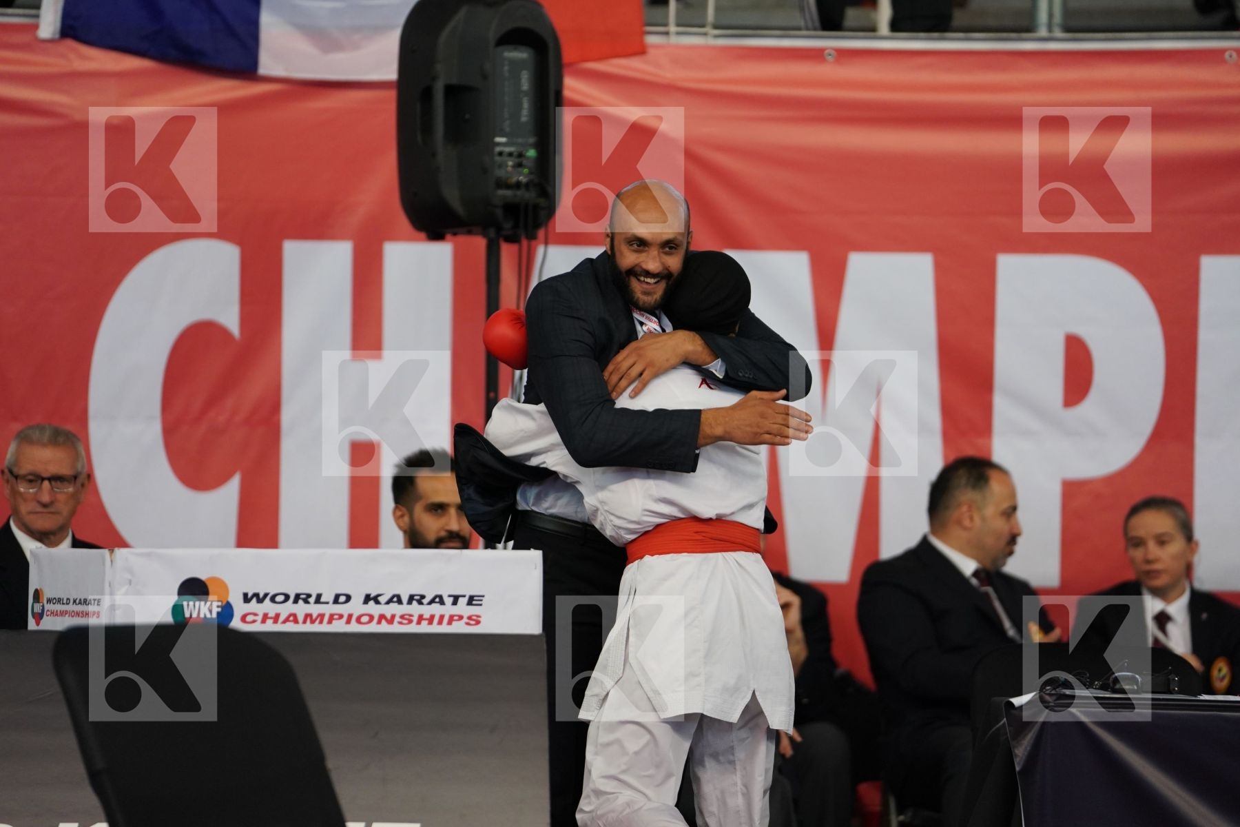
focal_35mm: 200
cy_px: 414
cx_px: 620
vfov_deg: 6.9
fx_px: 6888
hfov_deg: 10.3
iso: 1600
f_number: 2.8
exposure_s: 1/1000
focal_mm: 200
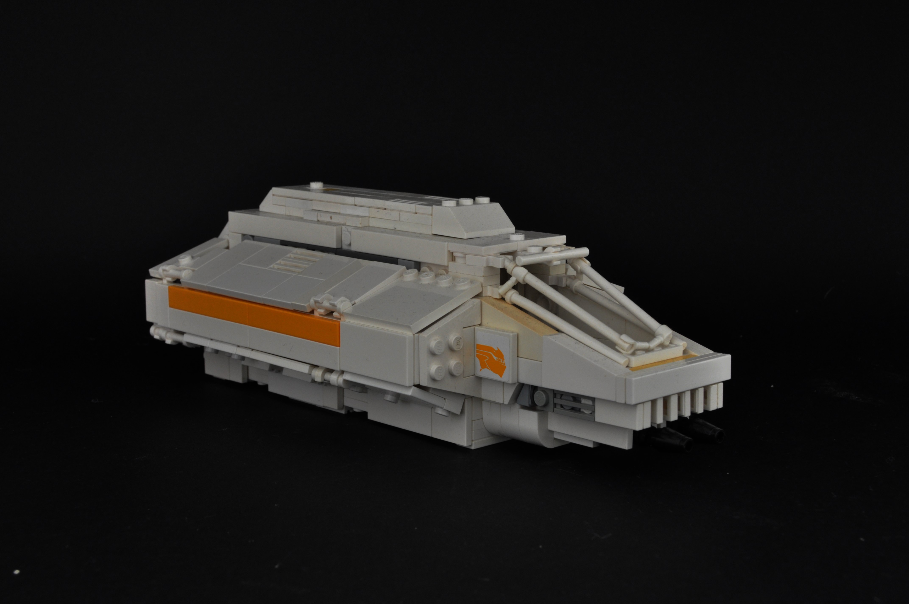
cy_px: 302
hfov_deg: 35.1
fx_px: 1437
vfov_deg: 23.7
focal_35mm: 57
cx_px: 454
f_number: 13
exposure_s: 1
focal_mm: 38
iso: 720
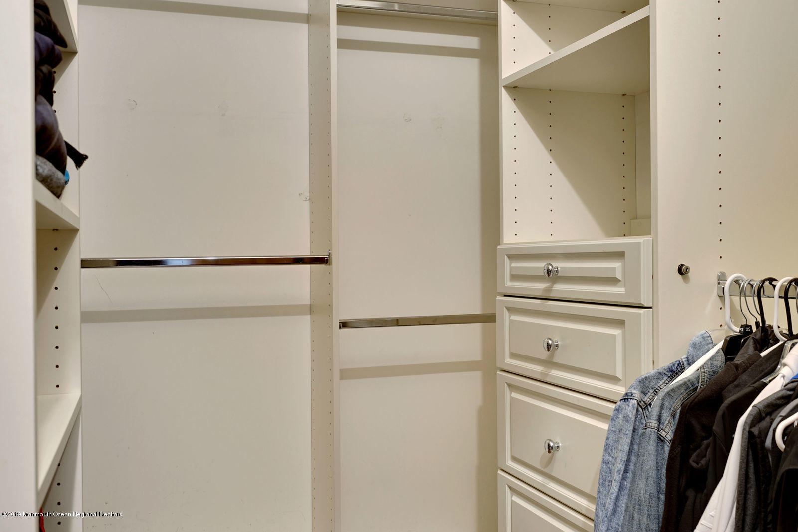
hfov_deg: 54.4
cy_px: 266
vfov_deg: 37.9
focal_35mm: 35
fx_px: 776
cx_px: 399
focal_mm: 35
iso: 200
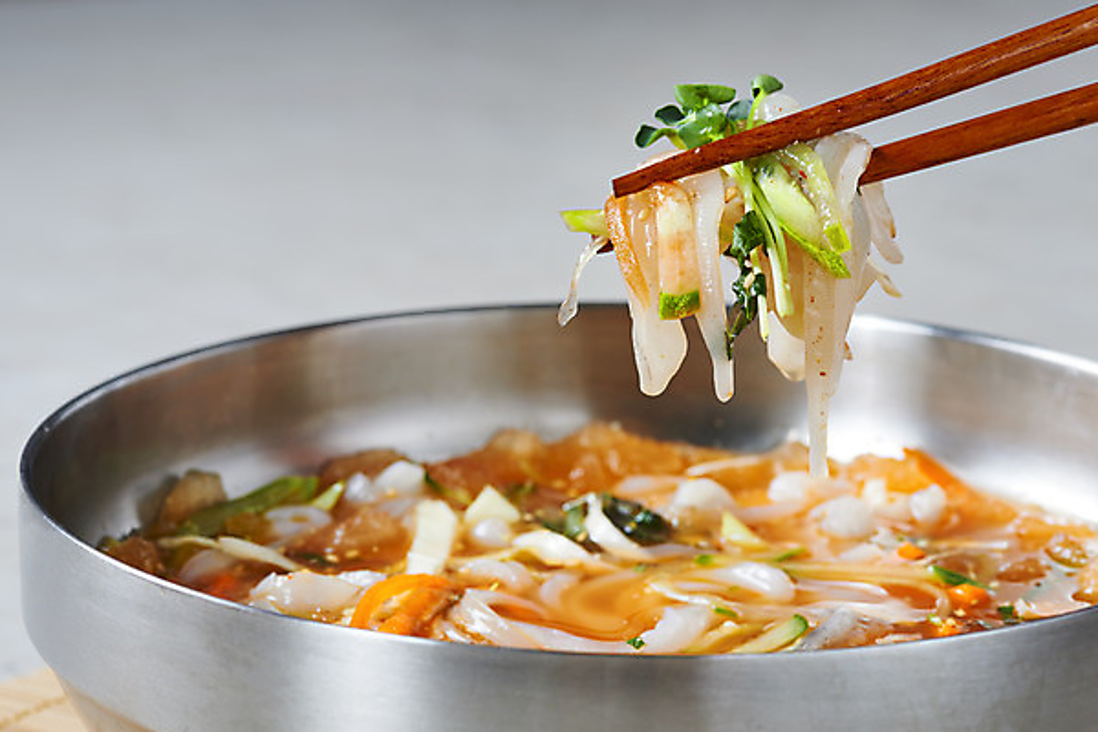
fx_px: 3202
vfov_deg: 13.0
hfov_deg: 19.5
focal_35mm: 105
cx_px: 549
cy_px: 366
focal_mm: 105
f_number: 16
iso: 100
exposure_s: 1/125
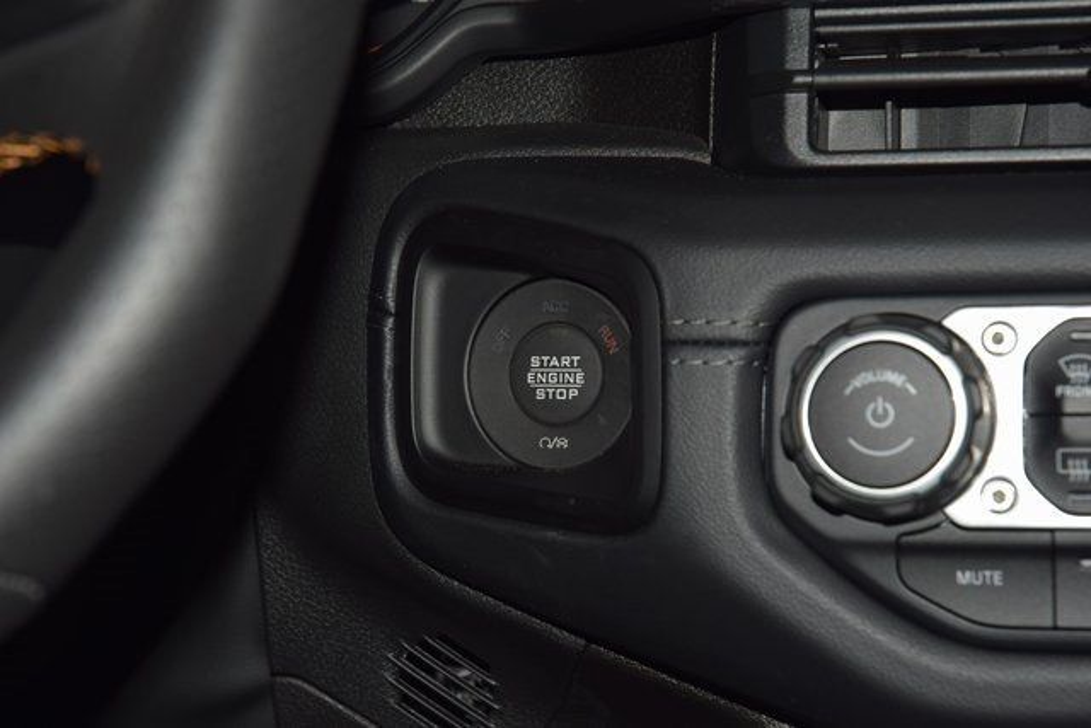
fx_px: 3183
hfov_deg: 19.5
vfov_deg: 13.0
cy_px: 364
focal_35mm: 105
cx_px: 546
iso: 100
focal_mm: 70
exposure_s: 1/125
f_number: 8
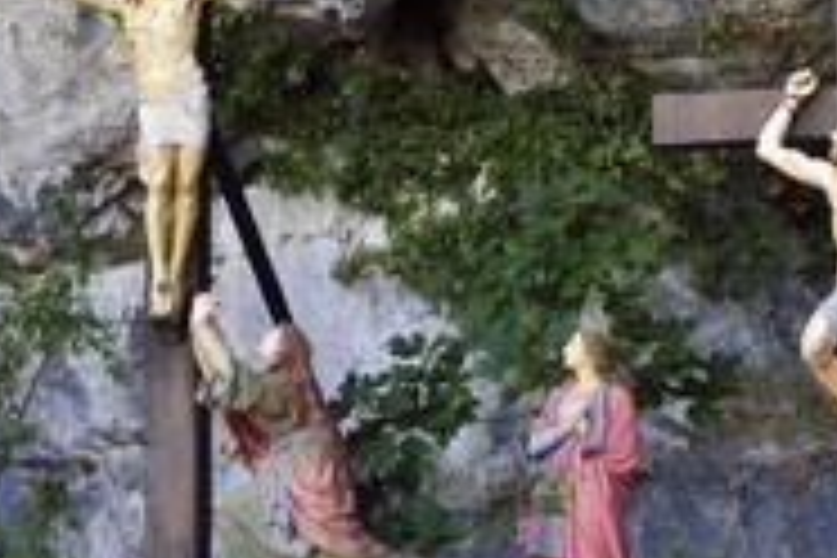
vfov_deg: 9.8
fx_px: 3255
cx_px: 158
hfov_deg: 14.6
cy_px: 148
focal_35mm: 140
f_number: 10
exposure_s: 1/100
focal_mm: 62
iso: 400
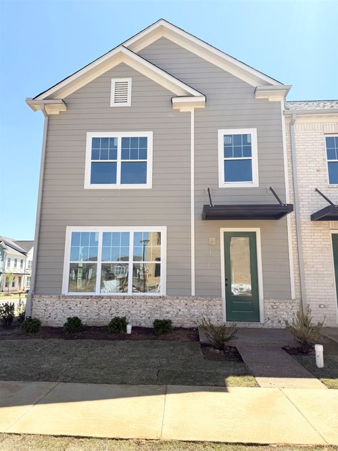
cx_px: 169
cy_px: 226
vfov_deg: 71.6
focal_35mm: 24
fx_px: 313
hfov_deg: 56.8
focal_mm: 6.76
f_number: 1.78
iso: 80
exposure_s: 1/3584
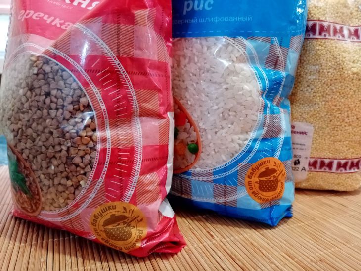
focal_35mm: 26
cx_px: 180
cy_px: 136
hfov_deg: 67.3
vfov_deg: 53.0
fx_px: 271
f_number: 1.8
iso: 732
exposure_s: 1/20
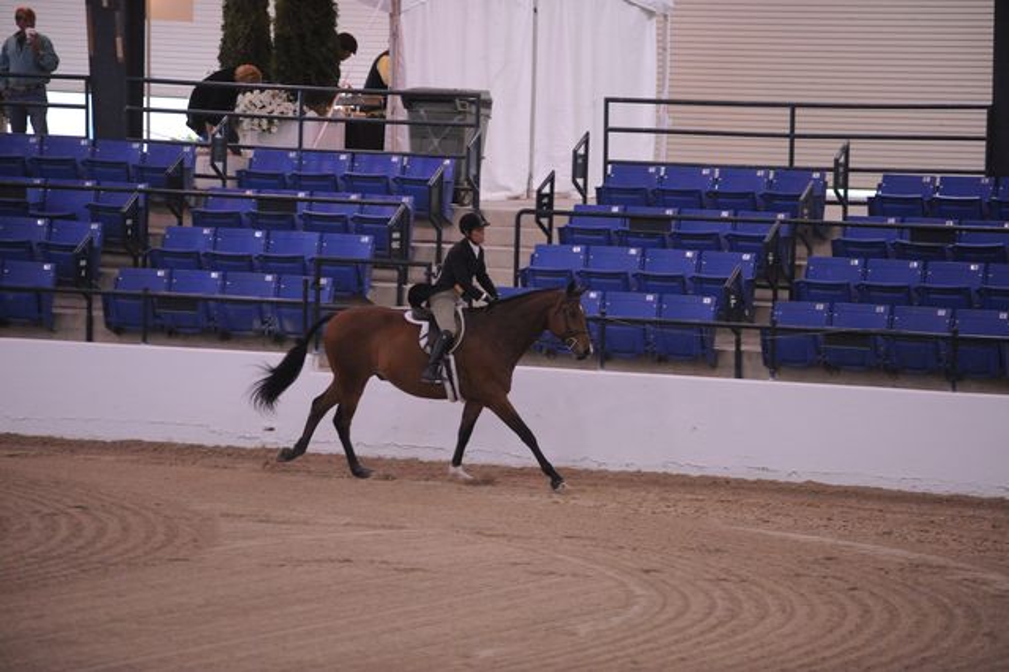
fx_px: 5602
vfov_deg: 6.9
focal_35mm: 200
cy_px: 336
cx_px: 504
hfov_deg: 10.3
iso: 5000
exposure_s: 1/400
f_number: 2.8
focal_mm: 200
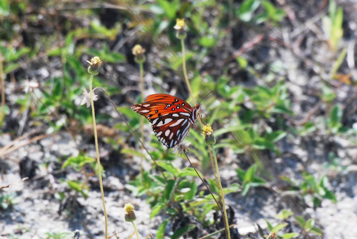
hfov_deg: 4.6
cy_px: 120
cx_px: 178
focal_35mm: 450
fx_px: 4468
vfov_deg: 3.1
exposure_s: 1/400
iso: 400
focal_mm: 300
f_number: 11
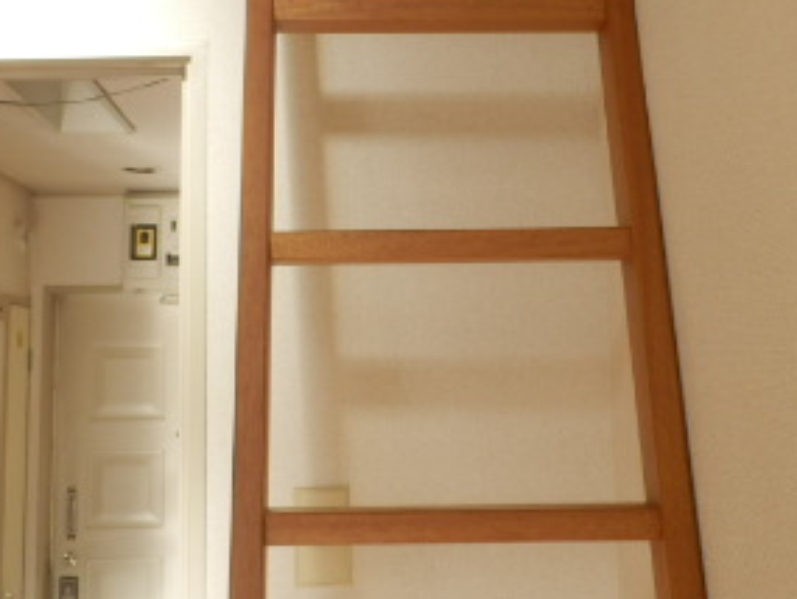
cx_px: 405
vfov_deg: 19.7
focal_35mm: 74
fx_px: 1704
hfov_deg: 26.3
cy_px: 98
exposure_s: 1/60
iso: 80
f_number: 3.7
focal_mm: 5.9
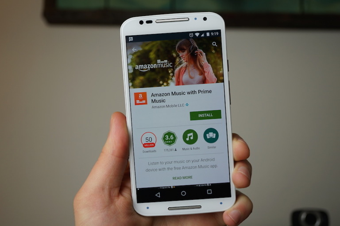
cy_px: 113
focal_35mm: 45
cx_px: 170
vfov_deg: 29.8
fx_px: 424
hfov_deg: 43.7
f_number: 4
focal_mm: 30
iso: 100
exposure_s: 1/60
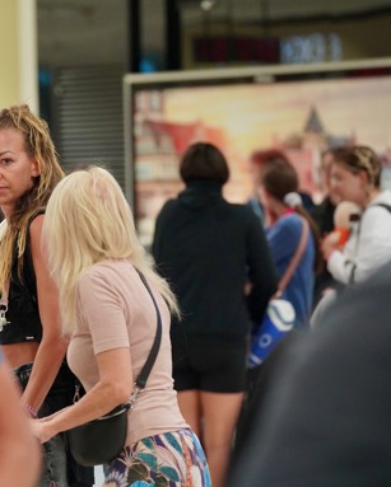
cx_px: 28
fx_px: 4002
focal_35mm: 277
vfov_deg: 7.0
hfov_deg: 5.6
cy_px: 280
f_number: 4
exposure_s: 1/200
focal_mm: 164
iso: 6400
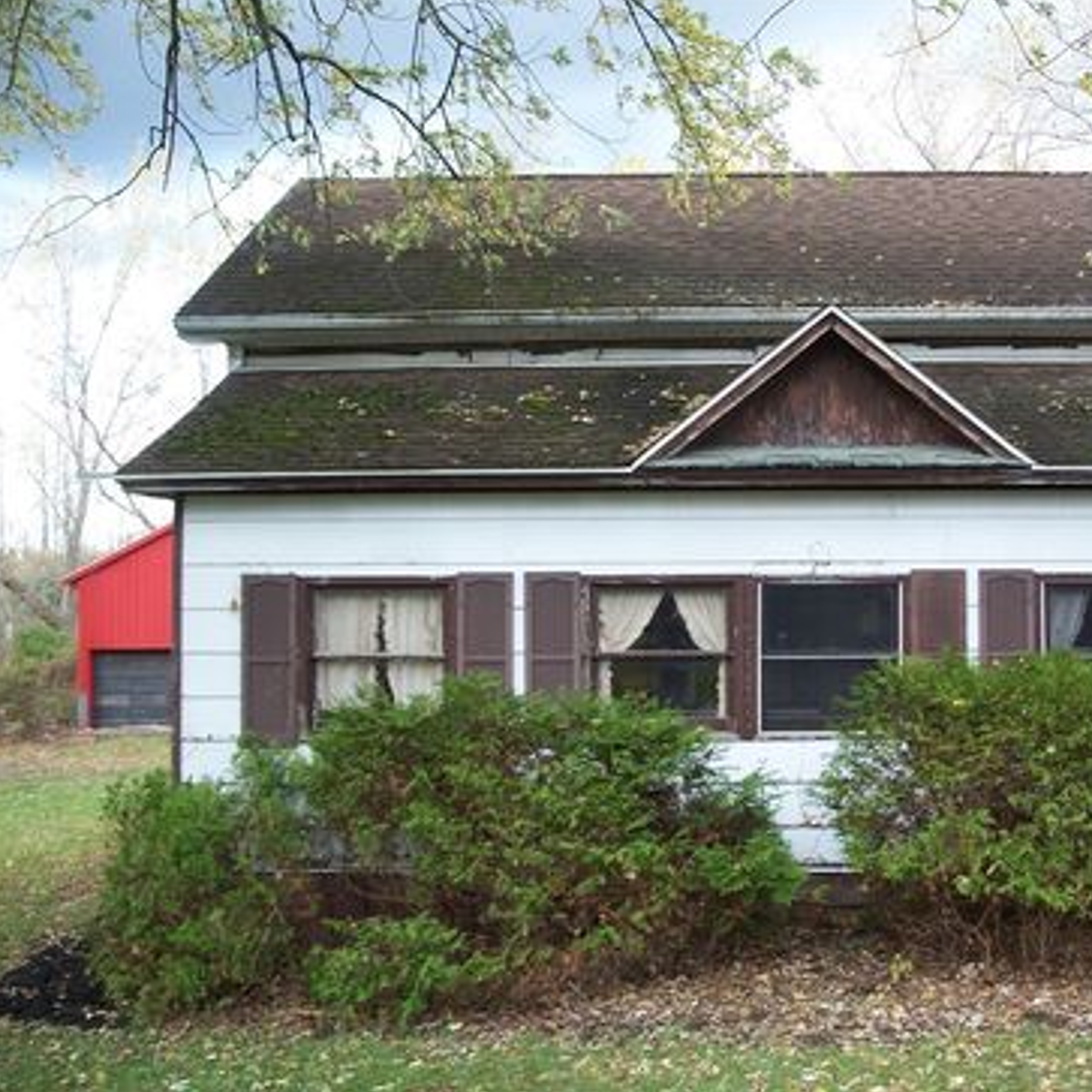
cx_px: 725
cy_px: 552
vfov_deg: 37.6
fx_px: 1606
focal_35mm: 45
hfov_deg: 37.2
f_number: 2.8
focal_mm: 7.8
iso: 64
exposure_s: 1/60
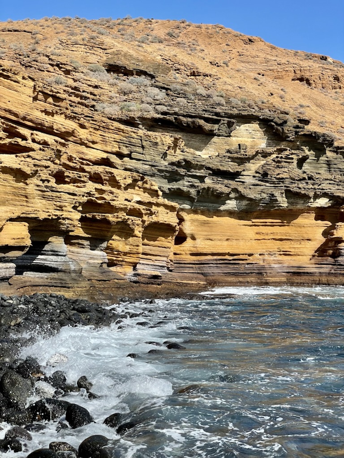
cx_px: 172
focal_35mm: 52
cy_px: 229
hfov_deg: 28.0
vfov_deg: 36.8
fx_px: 689
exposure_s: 1/1170
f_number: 2
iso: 25
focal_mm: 6
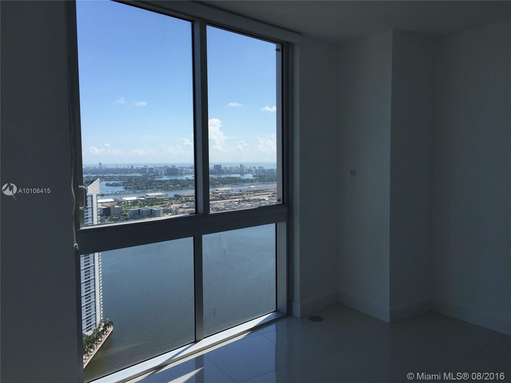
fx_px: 428
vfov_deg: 48.2
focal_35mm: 29
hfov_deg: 61.7
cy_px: 192
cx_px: 256
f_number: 2.2
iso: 32
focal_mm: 4.15
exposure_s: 1/989
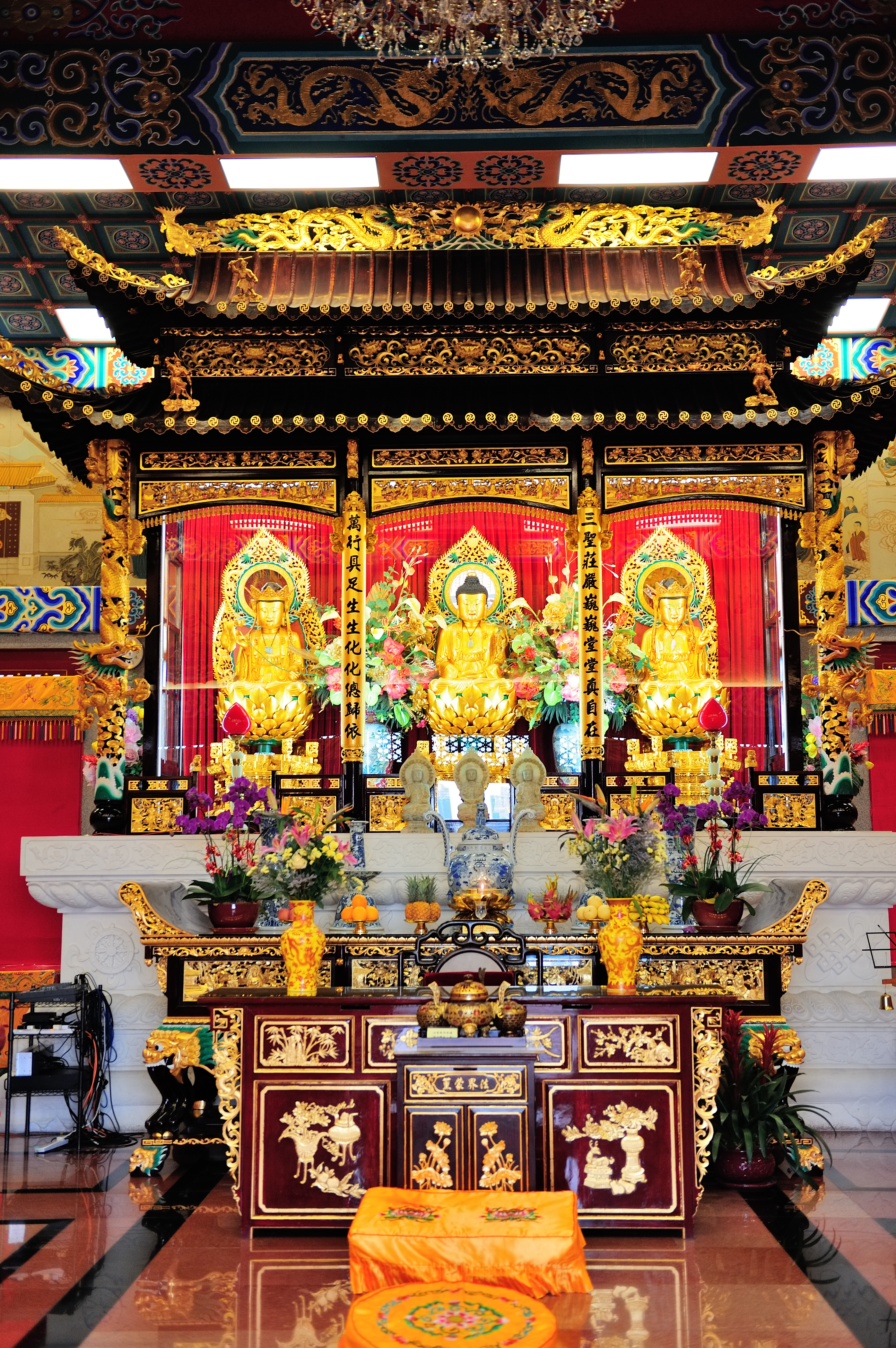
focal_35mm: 40
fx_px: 1496
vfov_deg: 48.5
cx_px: 448
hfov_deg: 33.3
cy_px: 674
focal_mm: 40
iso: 500
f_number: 2.8
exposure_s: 1/45
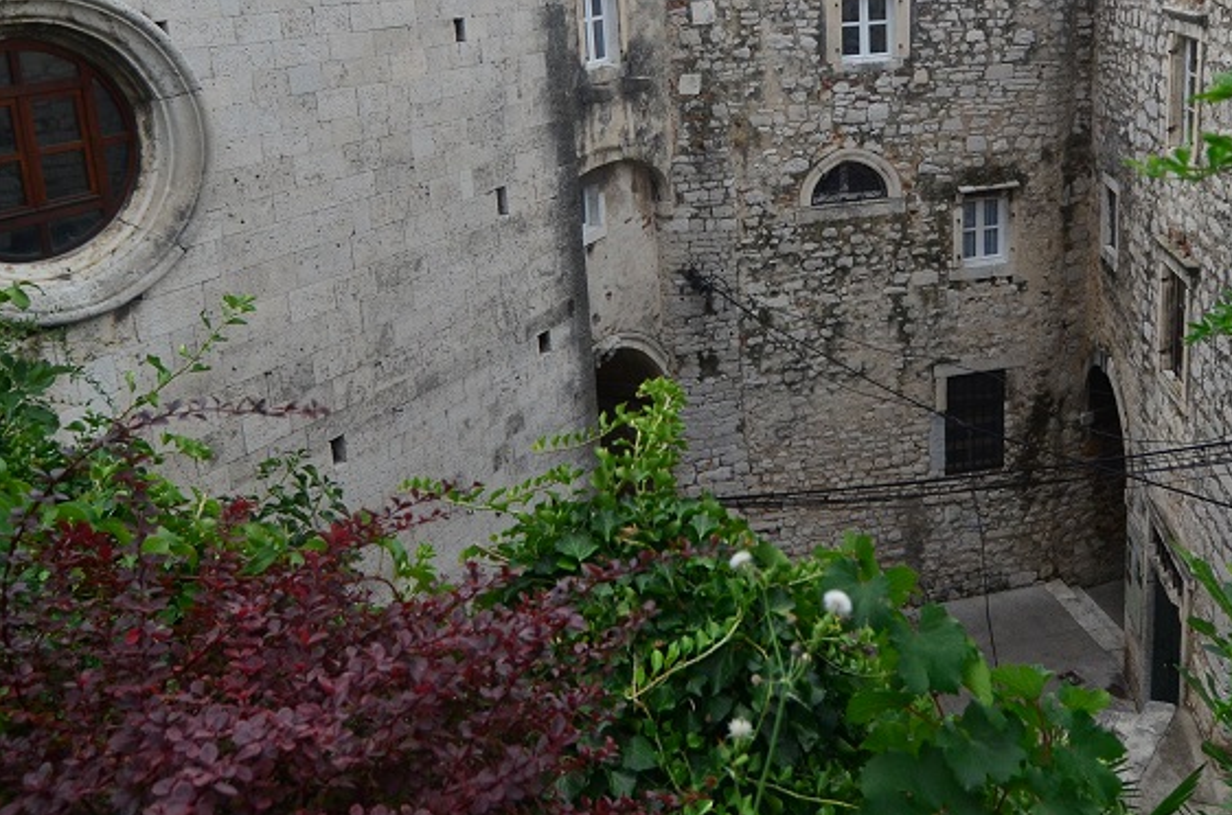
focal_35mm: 32
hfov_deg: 58.2
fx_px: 1093
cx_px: 755
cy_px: 148
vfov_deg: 39.1
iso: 640
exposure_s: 1/5000
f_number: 4.5
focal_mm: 12
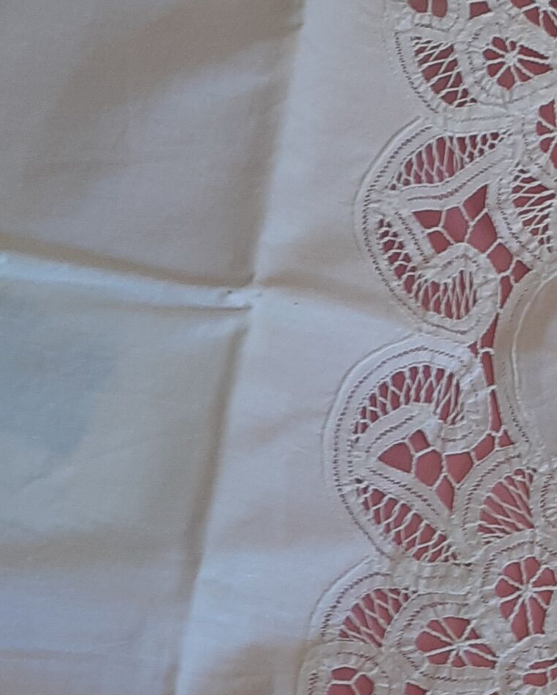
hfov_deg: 12.9
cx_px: 772
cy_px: 497
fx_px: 2369
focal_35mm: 115
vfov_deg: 16.6
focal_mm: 3.6
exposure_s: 1/50
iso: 50
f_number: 1.9
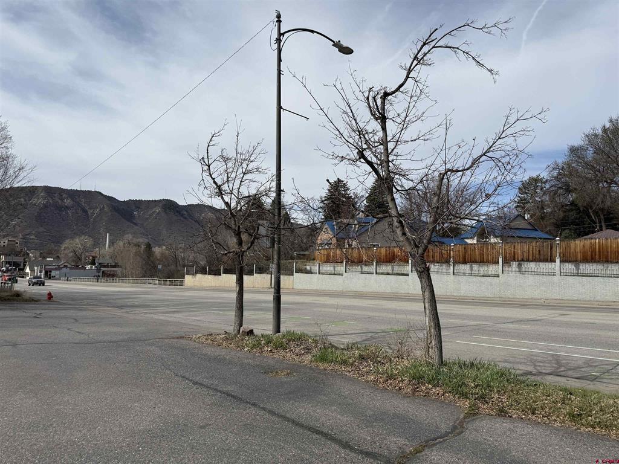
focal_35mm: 24
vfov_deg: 56.8
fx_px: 429
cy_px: 232
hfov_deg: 71.6
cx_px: 310
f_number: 1.78
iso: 80
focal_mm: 6.76
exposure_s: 1/7353
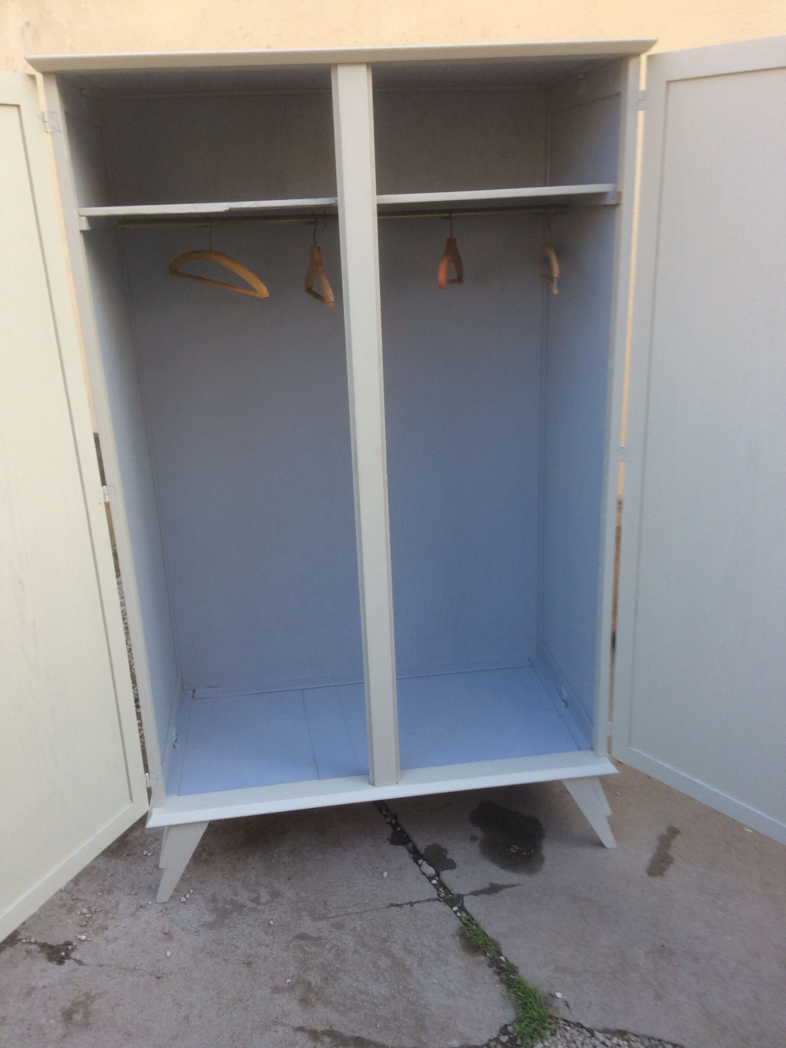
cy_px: 524
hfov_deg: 48.2
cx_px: 393
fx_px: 878
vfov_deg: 61.7
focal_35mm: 29
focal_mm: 4.15
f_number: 2.2
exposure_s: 1/100
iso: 50
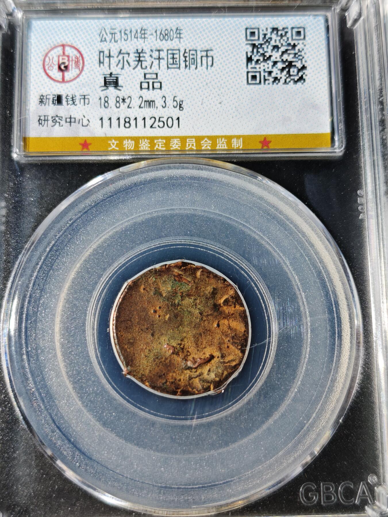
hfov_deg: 29.1
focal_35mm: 50
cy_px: 258
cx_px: 194
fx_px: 747
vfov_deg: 38.2
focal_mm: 5.85
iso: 64
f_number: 1.63
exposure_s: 1/100
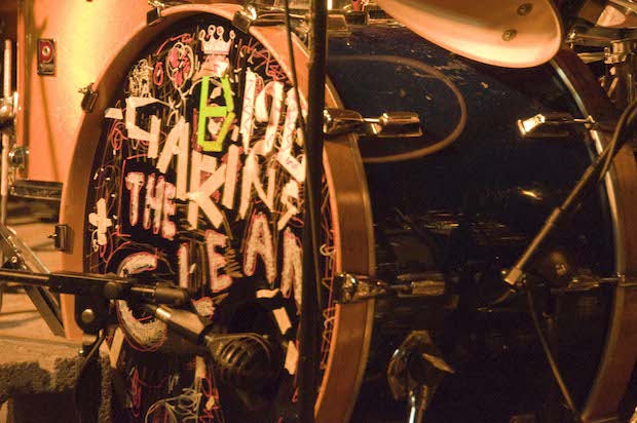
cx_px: 318
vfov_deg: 8.7
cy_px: 212
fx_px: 2784
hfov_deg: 13.1
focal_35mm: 158
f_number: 5.3
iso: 4000
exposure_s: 1/4
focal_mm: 105
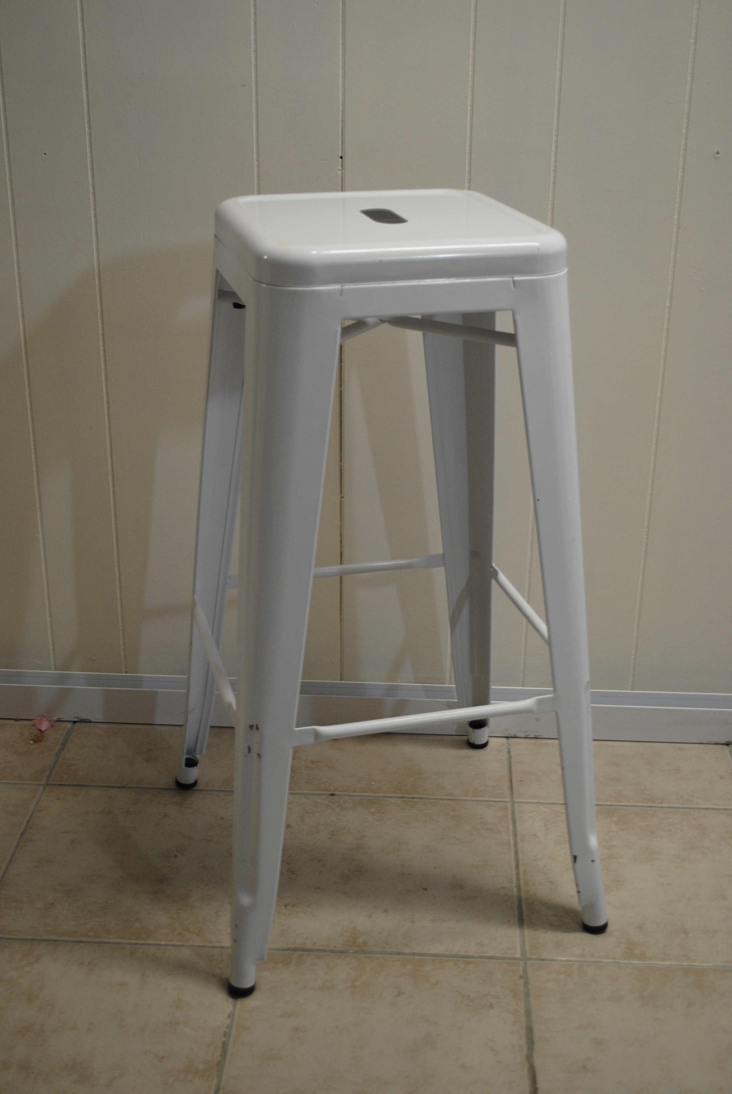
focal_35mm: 45
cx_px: 366
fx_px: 1368
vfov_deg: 43.6
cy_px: 547
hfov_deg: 29.9
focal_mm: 30
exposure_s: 1/30
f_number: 4.5
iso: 400
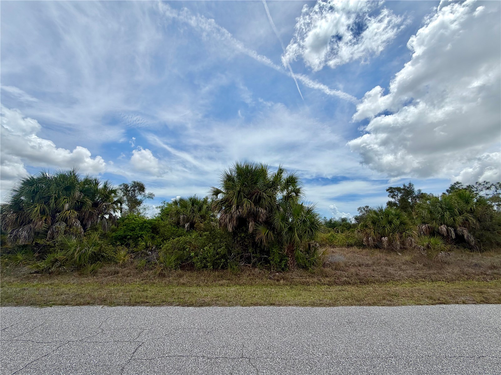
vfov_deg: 85.7
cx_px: 250
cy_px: 188
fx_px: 203
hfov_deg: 102.1
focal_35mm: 14
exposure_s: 1/1613
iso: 20
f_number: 2.2
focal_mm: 2.22
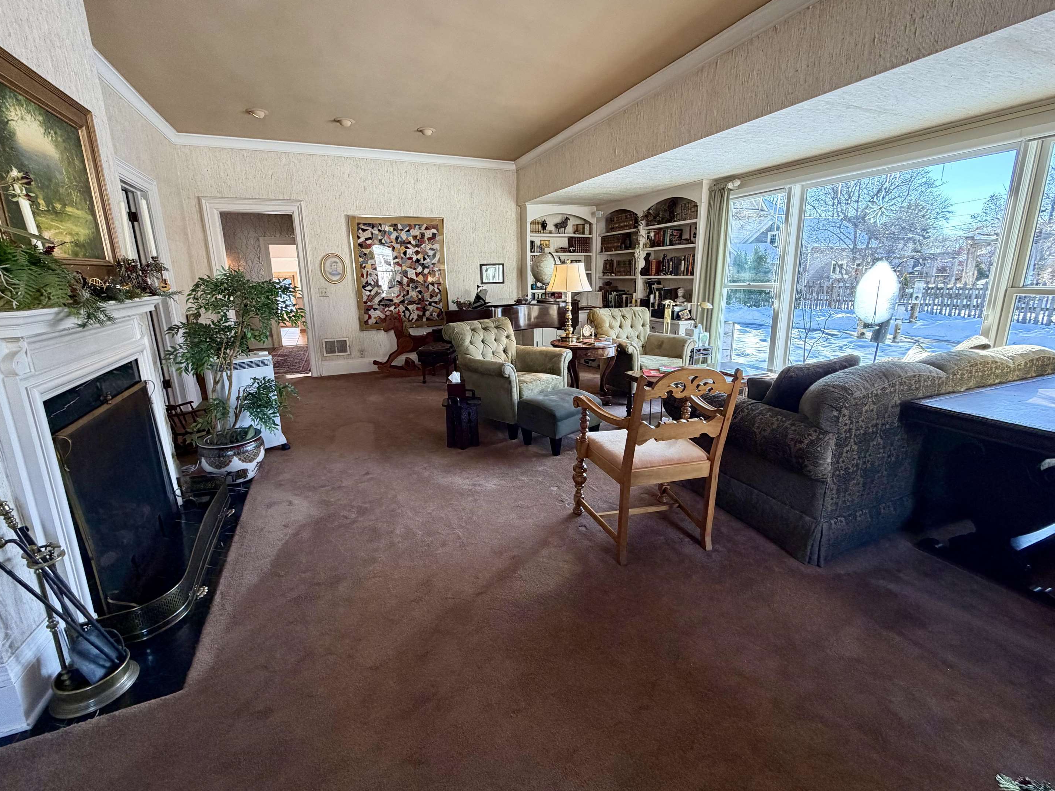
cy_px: 375
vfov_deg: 81.7
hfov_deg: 98.2
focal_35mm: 15
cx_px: 520
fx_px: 457
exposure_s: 1/120
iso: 200
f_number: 2.2
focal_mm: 2.22
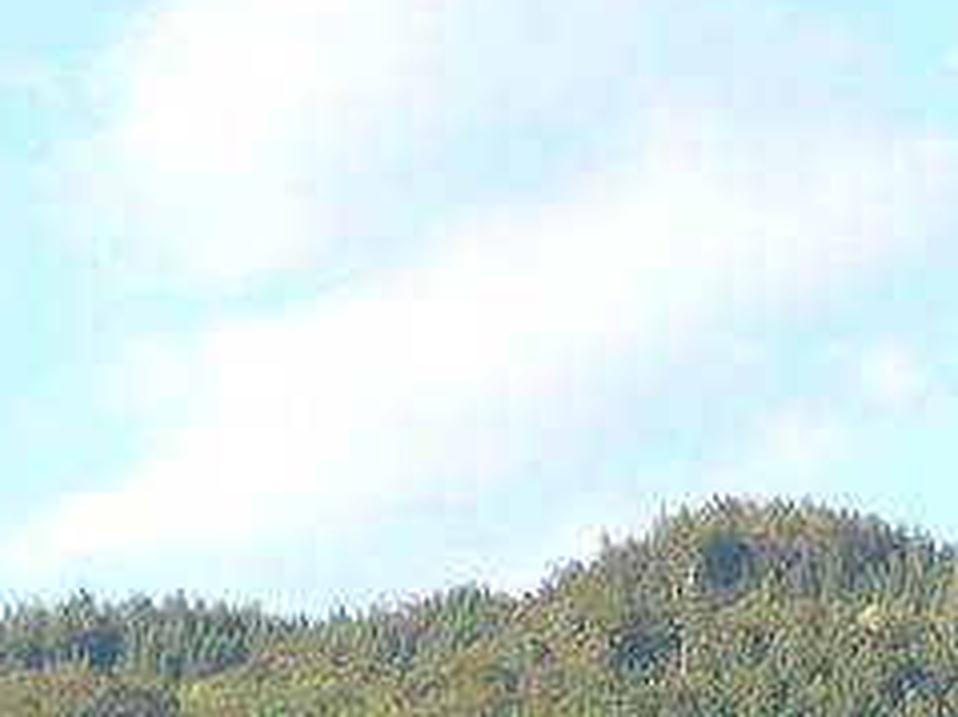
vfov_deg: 6.1
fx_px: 6390
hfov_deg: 8.5
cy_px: 1718
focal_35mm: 231
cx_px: 1215
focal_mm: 9.5
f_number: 3
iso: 80
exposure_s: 1/250
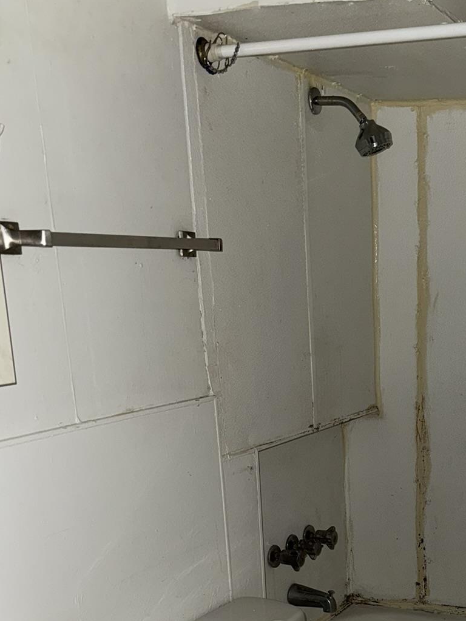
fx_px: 862
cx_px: 436
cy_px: 540
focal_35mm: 48
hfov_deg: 28.8
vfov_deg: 37.5
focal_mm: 6.76
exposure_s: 1/4
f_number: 1.78
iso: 50
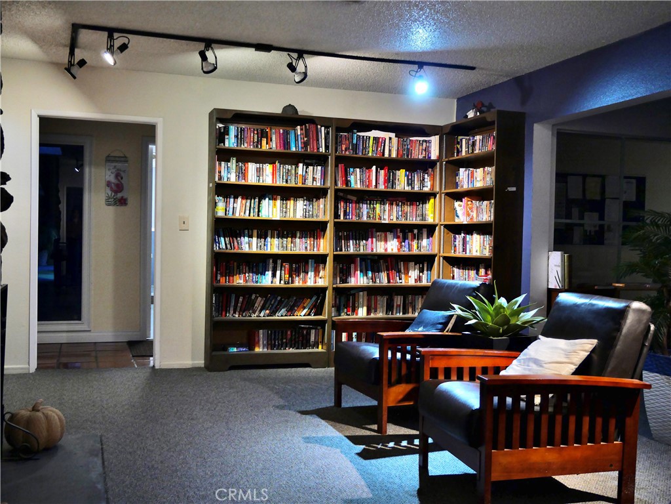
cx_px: 336
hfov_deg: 51.4
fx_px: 698
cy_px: 252
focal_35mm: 36
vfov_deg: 39.7
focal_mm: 18
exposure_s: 1/40
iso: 320
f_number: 3.9
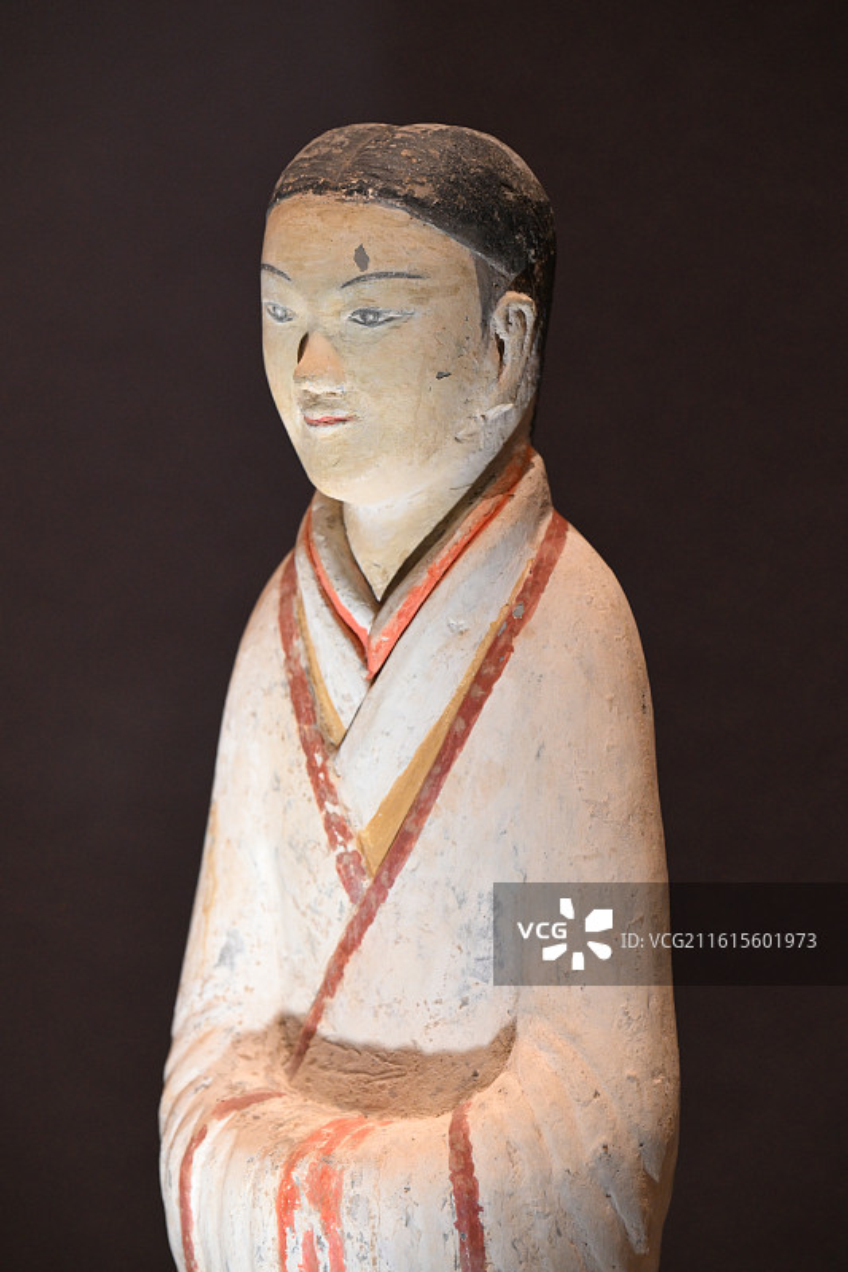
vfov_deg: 17.1
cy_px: 636
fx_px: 4242
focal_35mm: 120
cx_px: 424
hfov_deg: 11.4
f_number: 6.3
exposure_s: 1/125
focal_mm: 120
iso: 3600
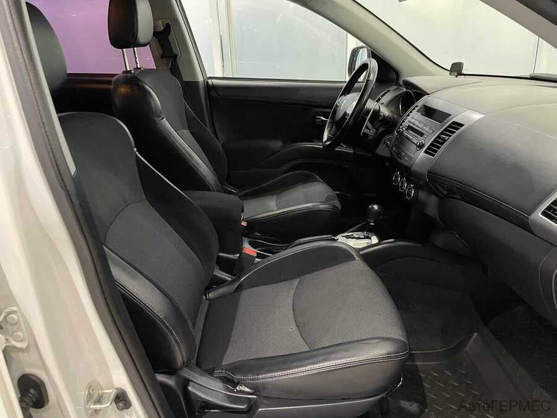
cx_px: 278
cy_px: 209
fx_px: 418
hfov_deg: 67.3
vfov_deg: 53.1
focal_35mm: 26
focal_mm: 4.2
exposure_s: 1/25
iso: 640
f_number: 1.6
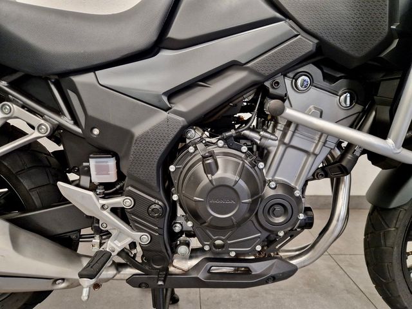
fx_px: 274
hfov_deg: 73.9
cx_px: 206
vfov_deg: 58.9
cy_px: 154
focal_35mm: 23
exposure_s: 1/50
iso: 640
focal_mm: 5.4
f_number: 1.8
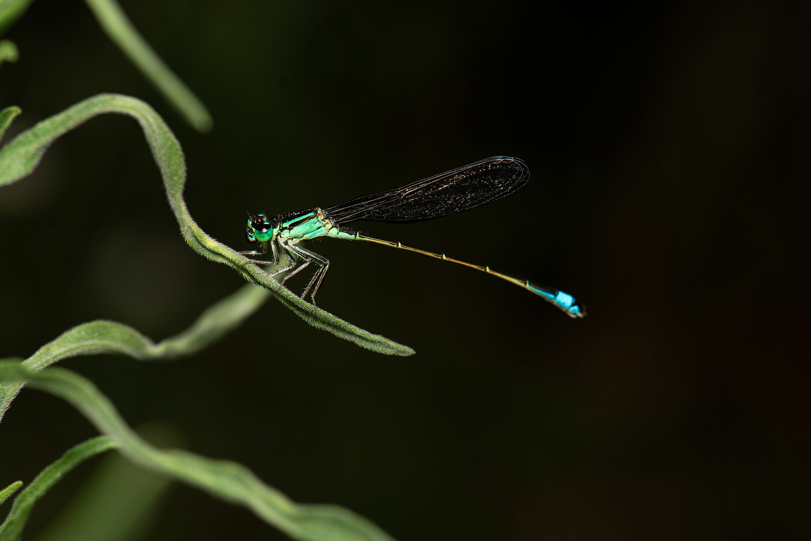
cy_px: 270
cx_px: 406
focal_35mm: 105
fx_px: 2366
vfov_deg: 13.1
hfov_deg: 19.4
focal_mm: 105
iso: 200
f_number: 11
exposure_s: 1/200
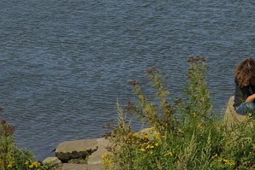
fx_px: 1446
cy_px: -259
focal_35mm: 204
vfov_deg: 6.4
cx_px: 666
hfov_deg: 8.9
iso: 200
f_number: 11
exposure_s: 1/200
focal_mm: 38
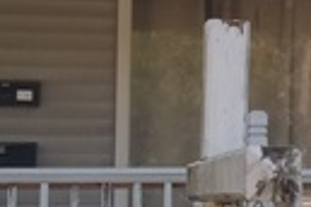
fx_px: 1564
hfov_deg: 11.0
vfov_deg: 7.6
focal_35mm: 181
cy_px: 53
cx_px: 458
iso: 100
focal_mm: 3.42
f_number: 2.2
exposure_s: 1/288
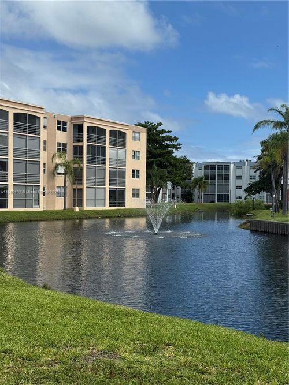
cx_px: 144
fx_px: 534
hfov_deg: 30.3
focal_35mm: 48
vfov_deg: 39.7
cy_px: 192
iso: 64
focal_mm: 6.76
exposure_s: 1/5848
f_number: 1.78
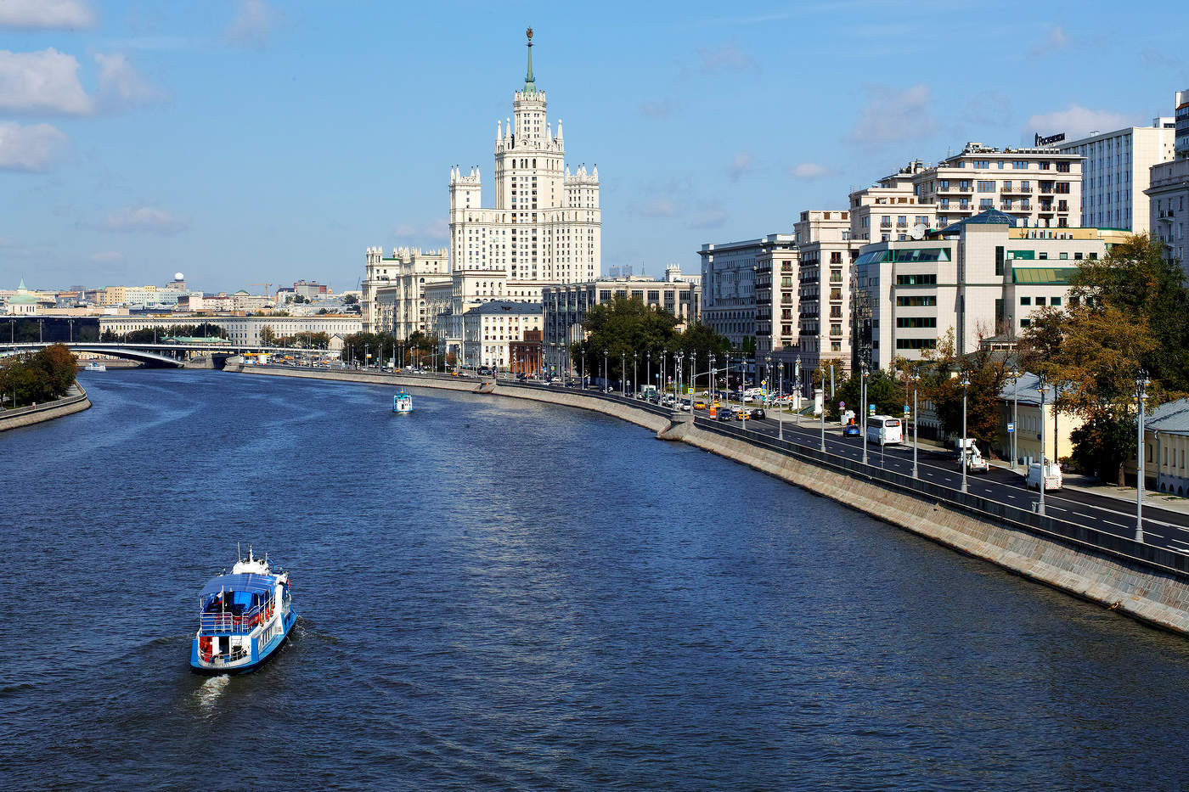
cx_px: 594
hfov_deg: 30.5
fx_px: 2179
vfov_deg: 20.6
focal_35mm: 66
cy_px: 396
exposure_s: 1/250
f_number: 11
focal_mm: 50
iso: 100
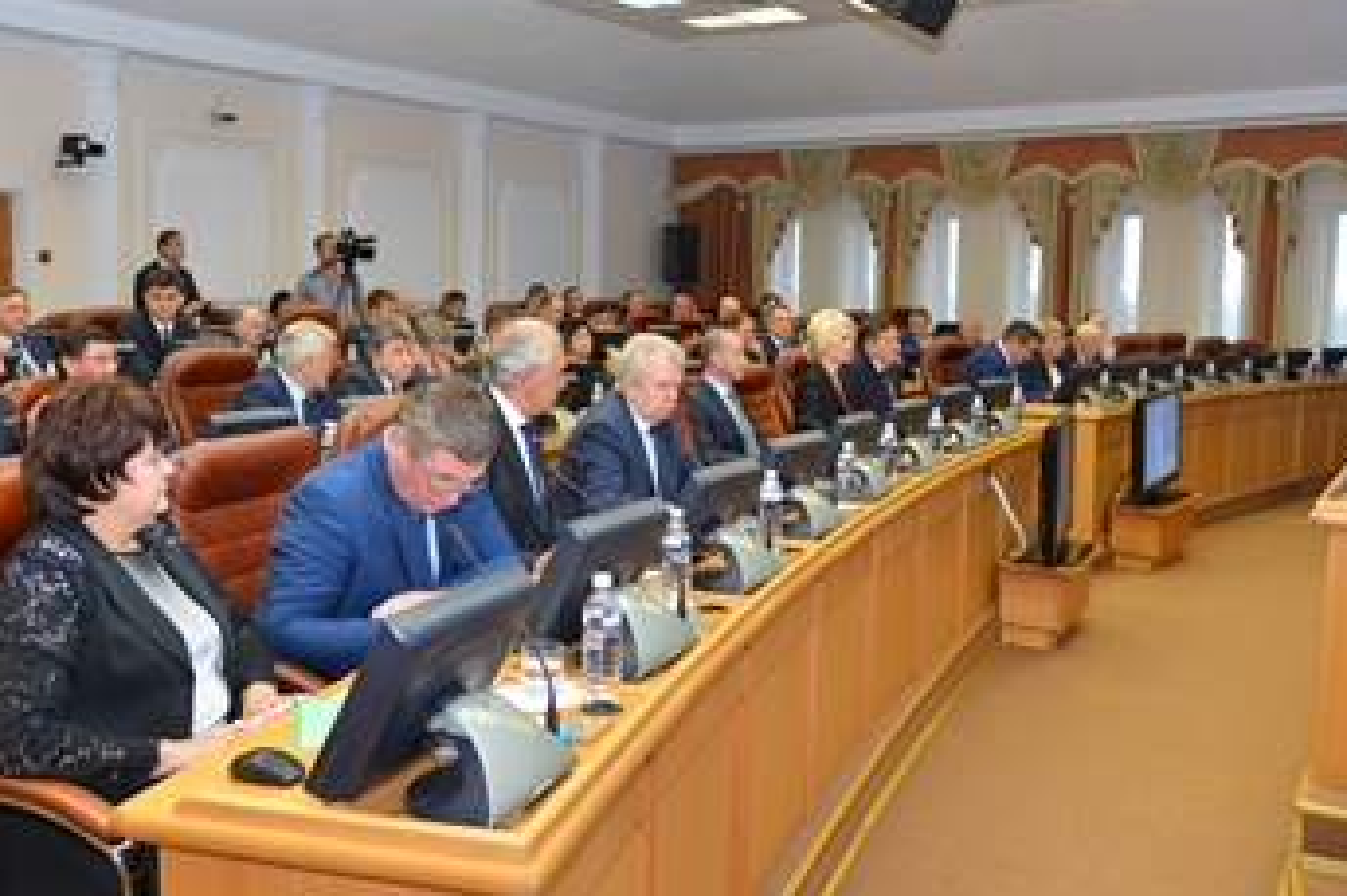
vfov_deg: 39.8
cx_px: 627
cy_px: 383
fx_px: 1234
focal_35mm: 33
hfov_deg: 57.2
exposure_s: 1/60
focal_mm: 27
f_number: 4
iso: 400
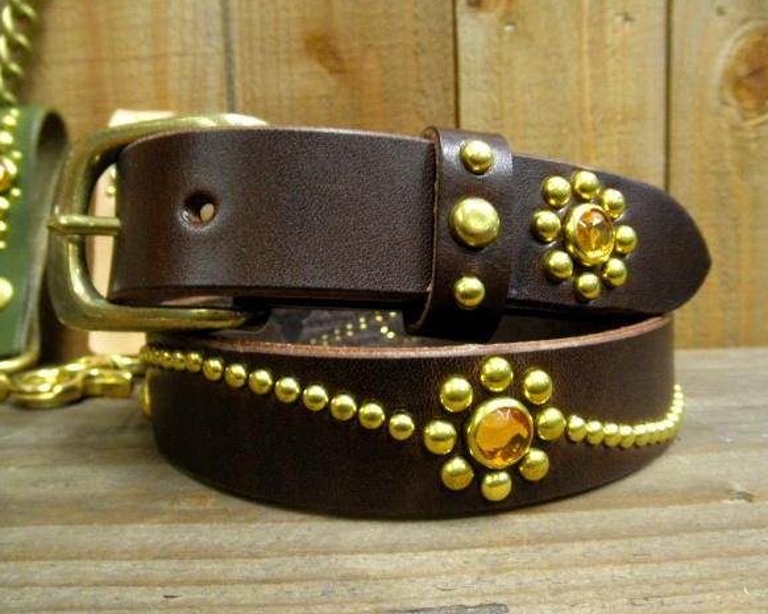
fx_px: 682
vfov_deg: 48.5
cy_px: 310
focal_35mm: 30
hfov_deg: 58.8
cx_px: 391
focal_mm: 5
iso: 200
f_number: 3
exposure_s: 1/10
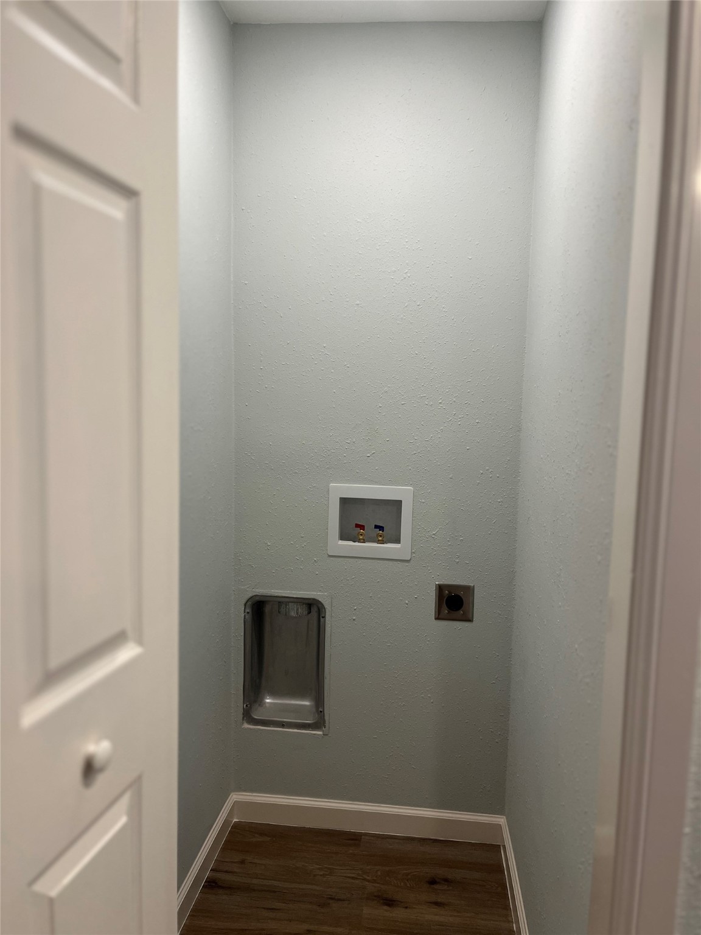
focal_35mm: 26
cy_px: 468
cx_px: 350
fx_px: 702
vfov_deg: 67.3
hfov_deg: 53.1
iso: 80
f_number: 1.6
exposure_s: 1/60
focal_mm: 5.1
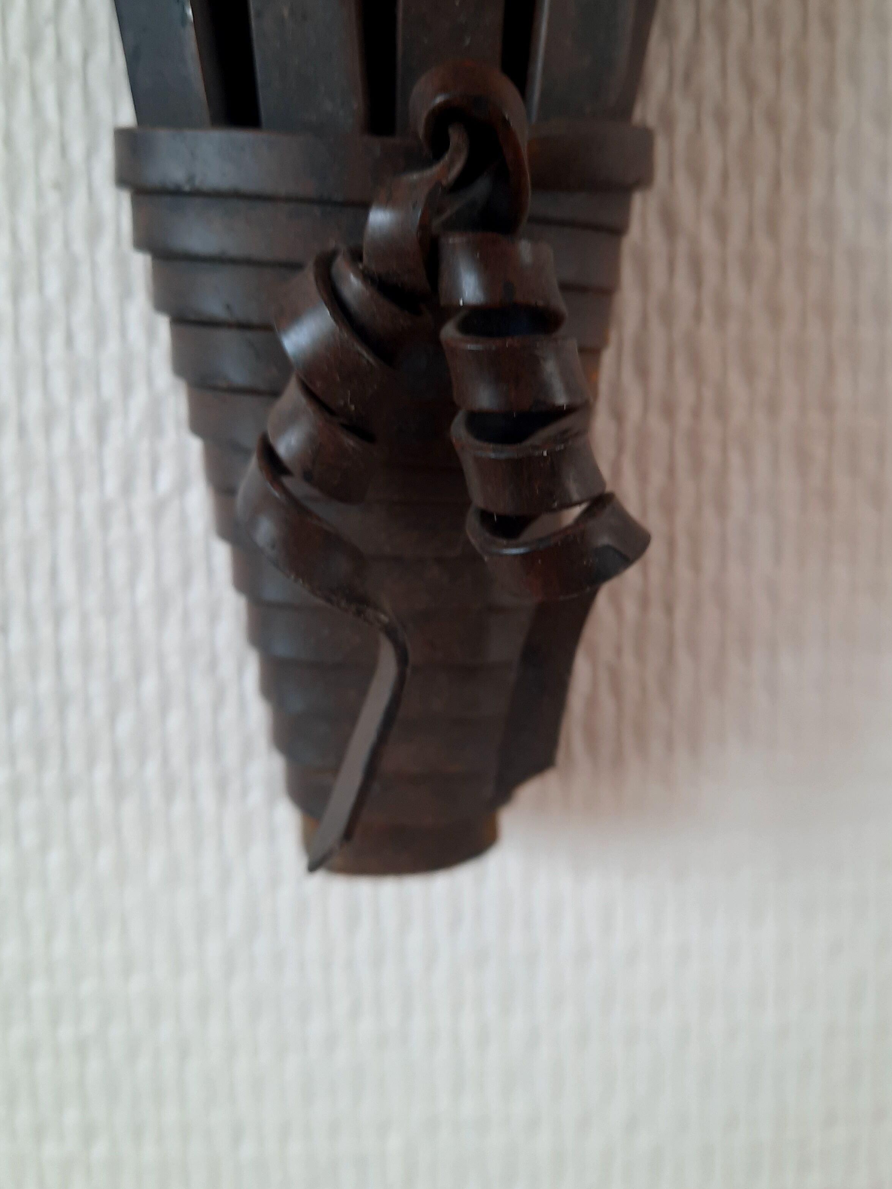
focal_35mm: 32
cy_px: 536
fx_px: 1099
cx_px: 485
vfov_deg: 56.7
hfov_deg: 44.1
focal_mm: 4.6
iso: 40
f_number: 2
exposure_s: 1/33
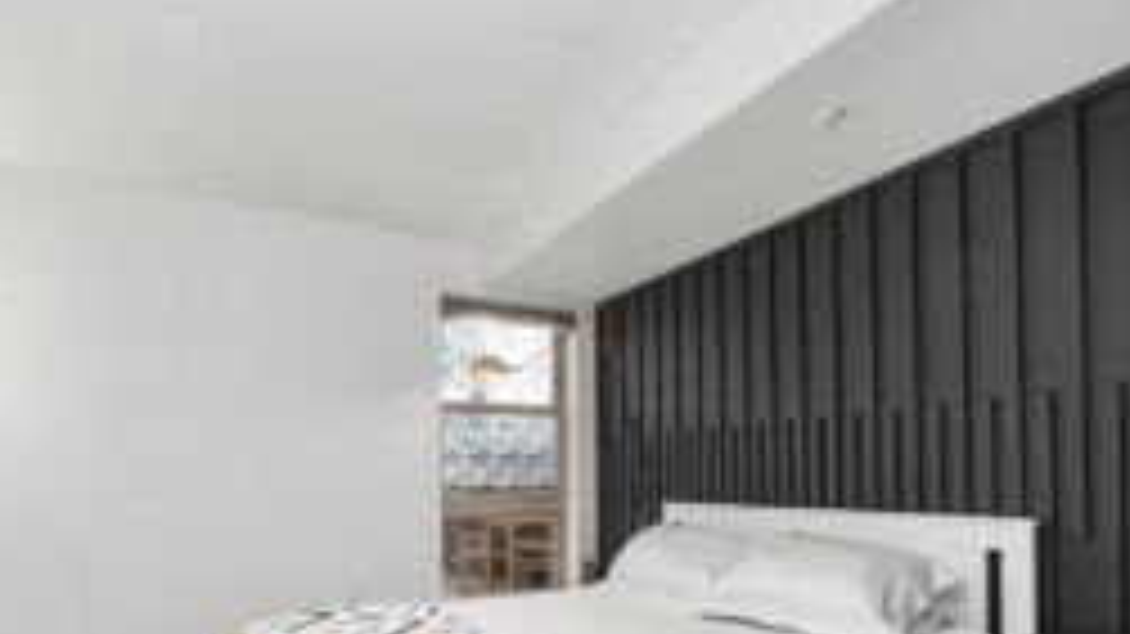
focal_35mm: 20
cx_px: 522
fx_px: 599
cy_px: 479
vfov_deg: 53.2
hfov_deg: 86.5
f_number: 8
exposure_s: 1/60
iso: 200
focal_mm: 12
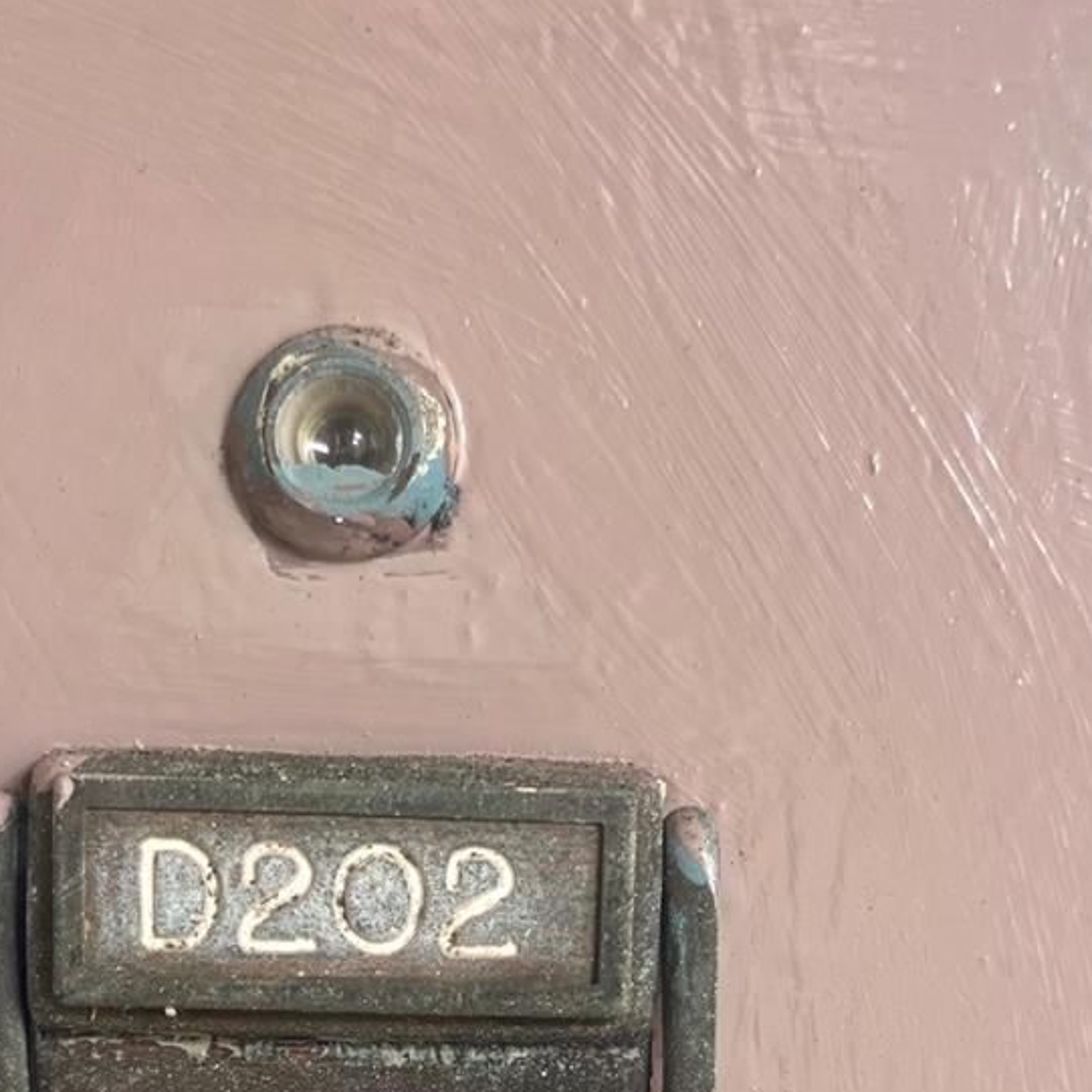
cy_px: 1042
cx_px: 476
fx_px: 1820
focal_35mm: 51
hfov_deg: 33.4
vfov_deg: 31.4
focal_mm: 5.1
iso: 64
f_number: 1.6
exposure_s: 1/122
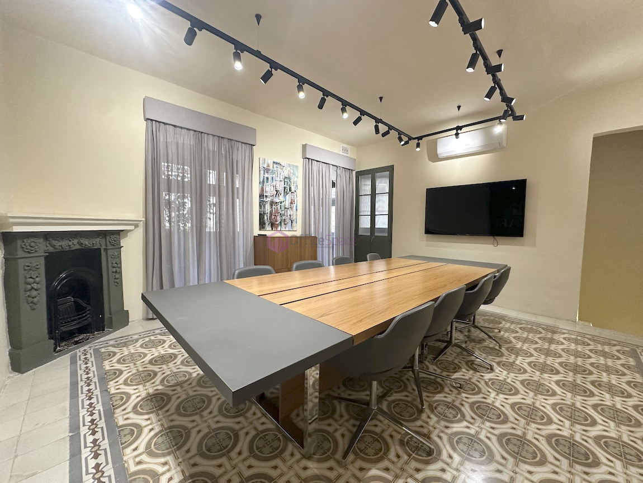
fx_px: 260
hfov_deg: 102.1
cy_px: 242
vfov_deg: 85.7
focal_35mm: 14
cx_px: 322
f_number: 2.2
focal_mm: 2.22
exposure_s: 1/99
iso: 250
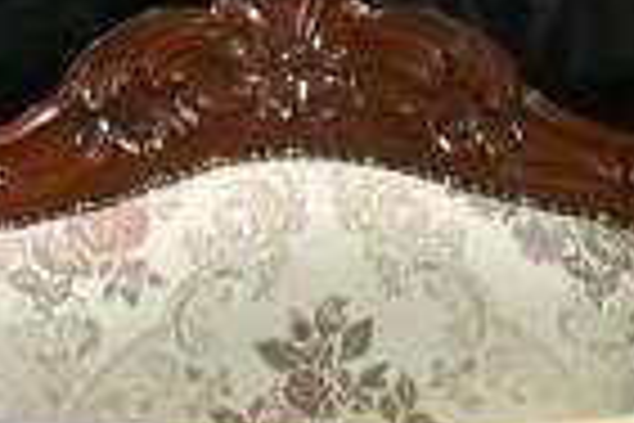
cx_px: -1632
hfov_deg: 0.9
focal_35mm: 2180
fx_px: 38389
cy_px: -432
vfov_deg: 0.6
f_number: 2.8
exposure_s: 1/200
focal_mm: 200
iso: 800
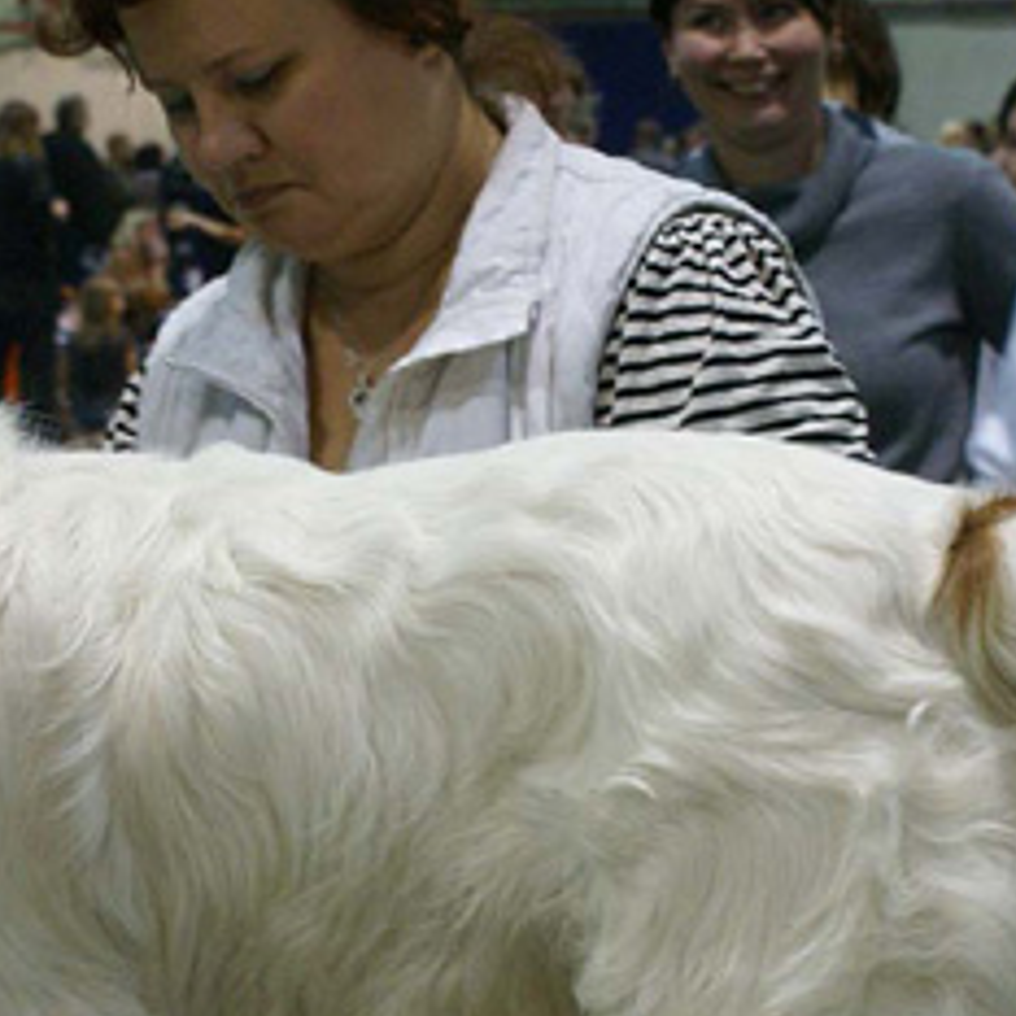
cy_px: 626
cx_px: 235
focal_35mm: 153
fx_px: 5096
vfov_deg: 11.4
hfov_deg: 11.4
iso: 400
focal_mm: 35
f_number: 5.6
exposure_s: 1/50
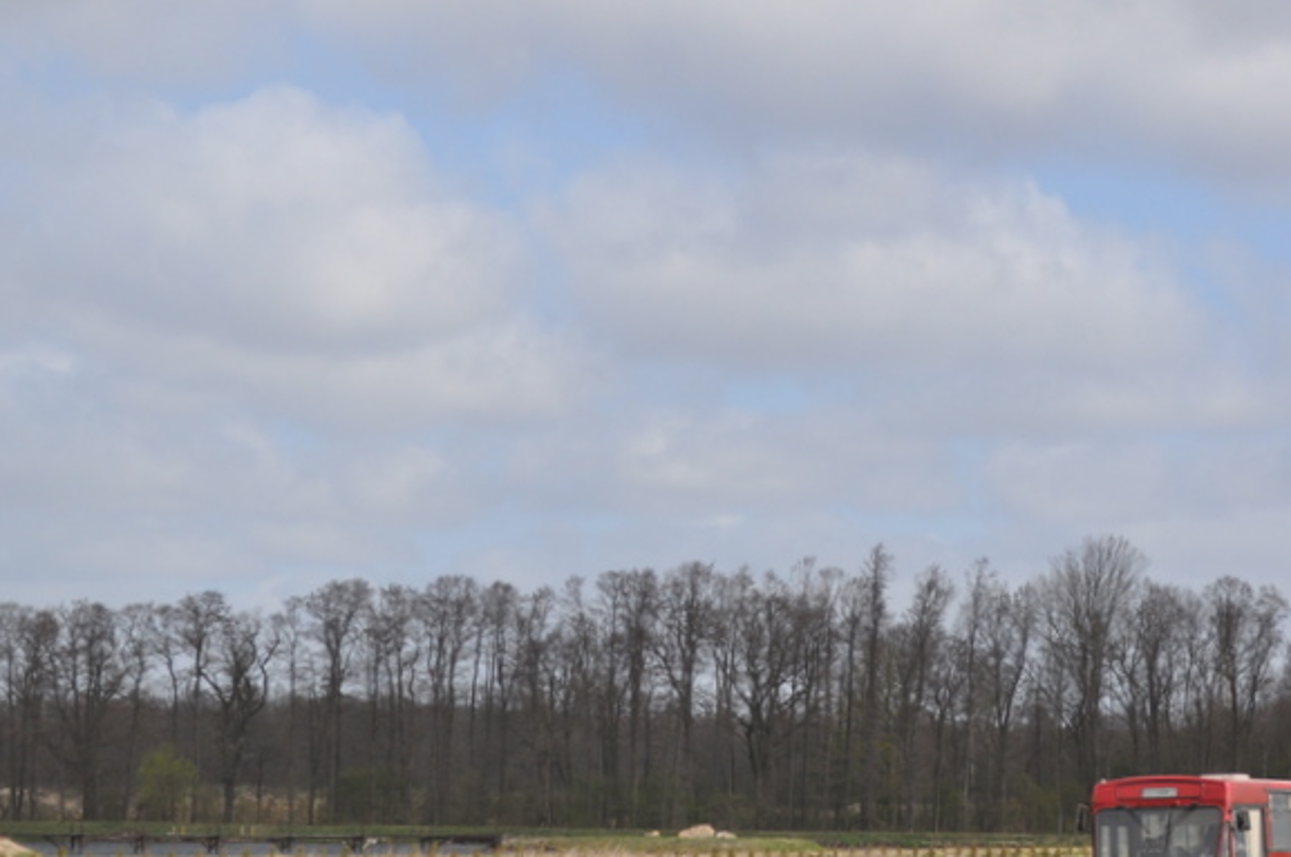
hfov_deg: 19.8
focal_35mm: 103
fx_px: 3688
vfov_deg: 13.3
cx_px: 738
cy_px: 418
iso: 400
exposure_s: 1/1600
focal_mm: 44
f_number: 7.1
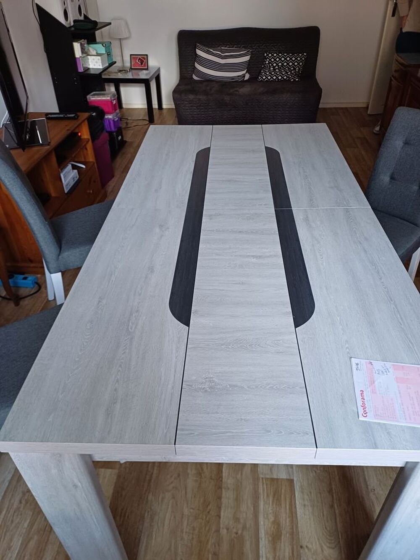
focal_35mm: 25
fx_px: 404
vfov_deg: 69.4
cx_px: 210
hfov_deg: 54.9
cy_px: 280
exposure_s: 1/33
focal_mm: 4.65
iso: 320
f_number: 1.8
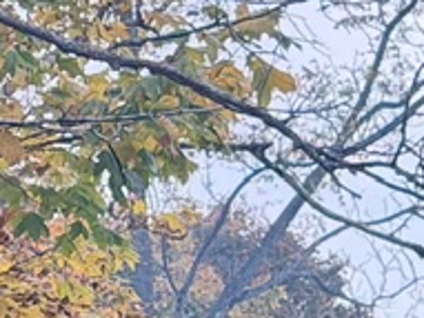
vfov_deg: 4.6
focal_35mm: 322
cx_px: -992
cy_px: 171
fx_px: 3942
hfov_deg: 5.6
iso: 80
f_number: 1.78
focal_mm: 6.76
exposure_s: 1/794
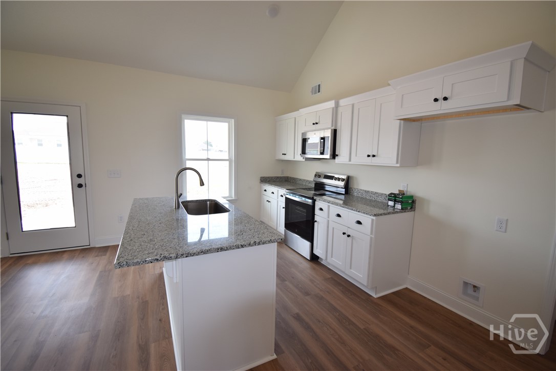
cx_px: 278
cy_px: 186
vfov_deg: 77.3
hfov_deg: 100.4
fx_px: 232
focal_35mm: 15
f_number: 4.5
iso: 400
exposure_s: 1/125
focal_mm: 10
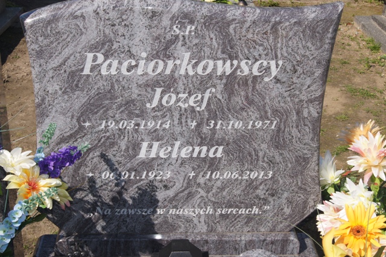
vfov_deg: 25.7
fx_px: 563
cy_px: 128
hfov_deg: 37.9
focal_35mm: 52
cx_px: 193
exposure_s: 1/160
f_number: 16
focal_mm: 35
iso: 200
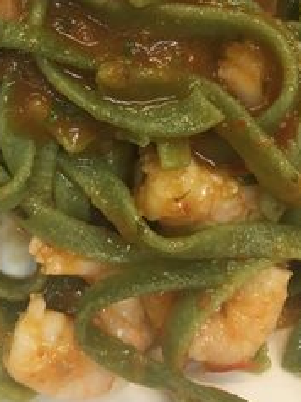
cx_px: 110
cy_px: 74
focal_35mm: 52
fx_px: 604
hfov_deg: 27.9
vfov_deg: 35.5
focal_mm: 4.15
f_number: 2.2
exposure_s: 1/33
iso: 64
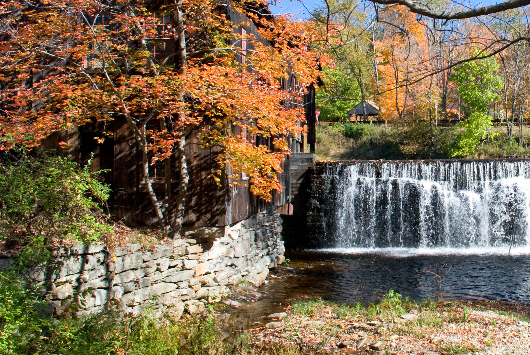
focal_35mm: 48
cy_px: 127
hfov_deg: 38.6
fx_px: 708
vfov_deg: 28.0
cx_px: 464
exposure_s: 1/125
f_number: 6.7
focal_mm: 18
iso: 160
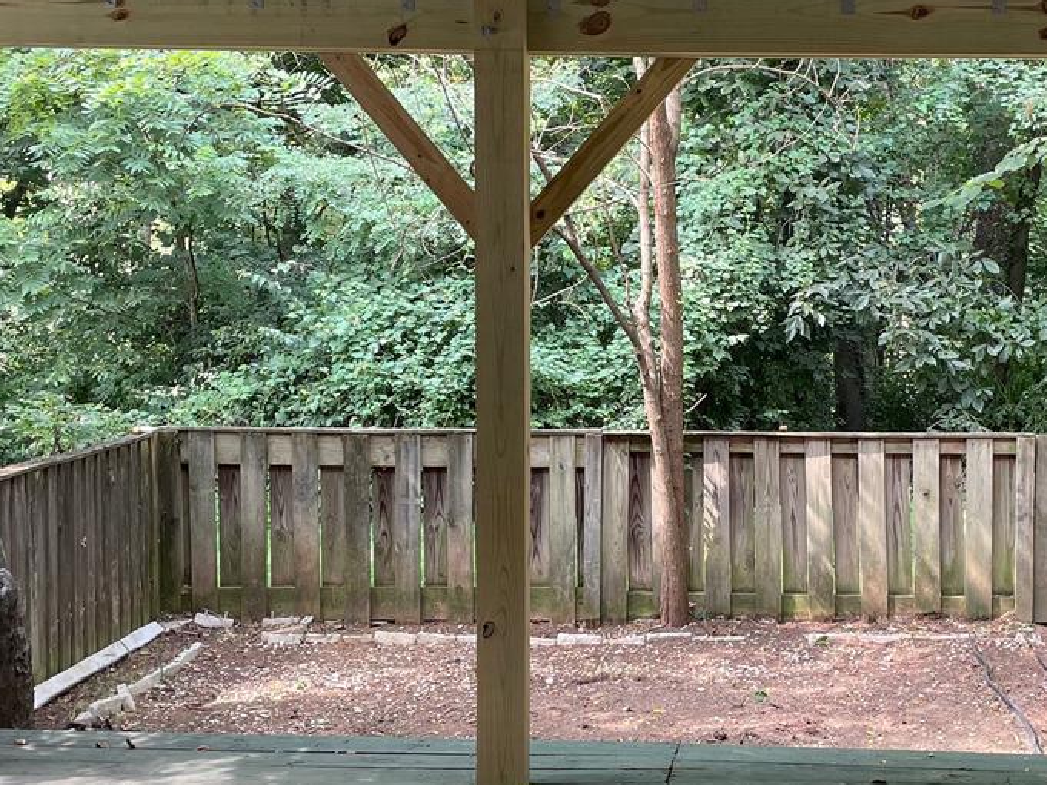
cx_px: 689
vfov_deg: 26.5
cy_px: 470
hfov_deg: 34.6
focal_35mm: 55
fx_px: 1664
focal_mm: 4.2
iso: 80
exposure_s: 1/121
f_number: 1.6
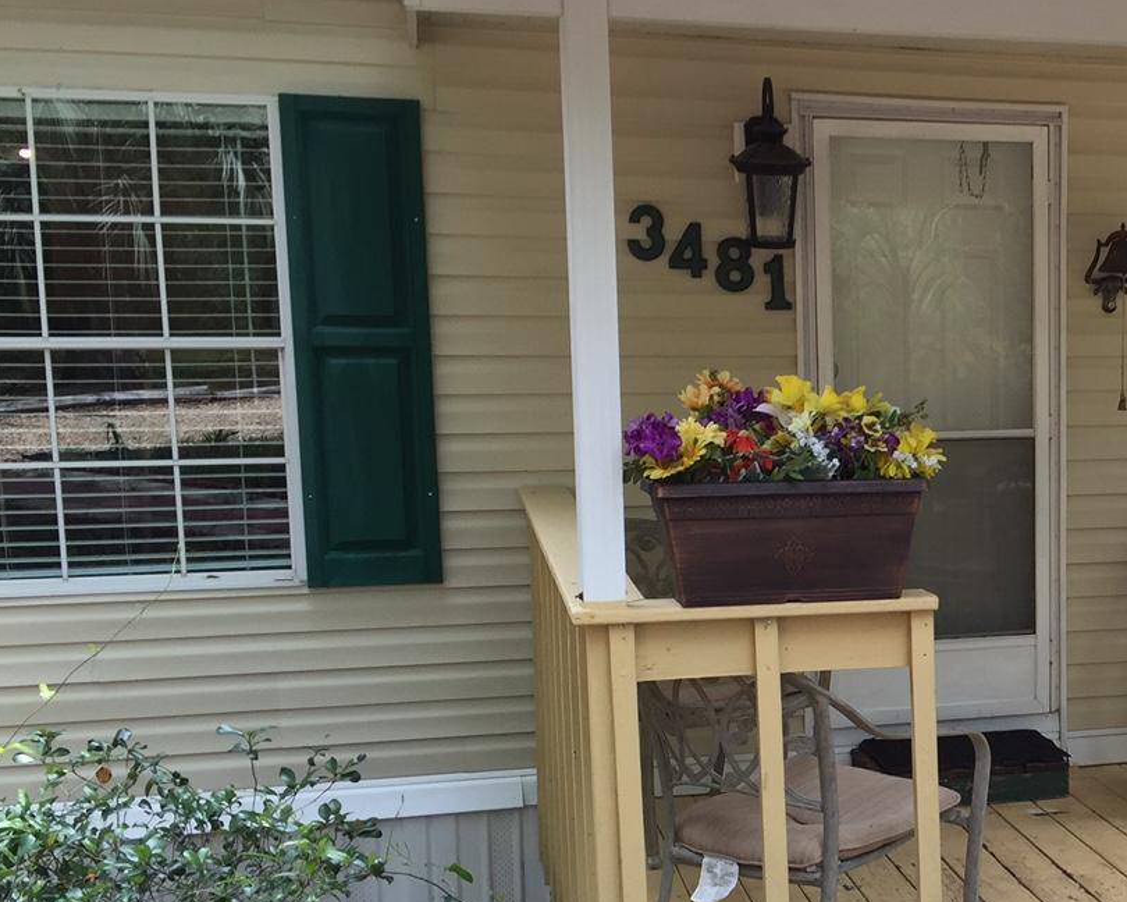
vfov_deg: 26.4
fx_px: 1901
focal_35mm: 57
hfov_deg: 30.8
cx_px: 1106
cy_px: 647
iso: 32
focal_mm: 4.15
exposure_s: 1/155
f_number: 2.2
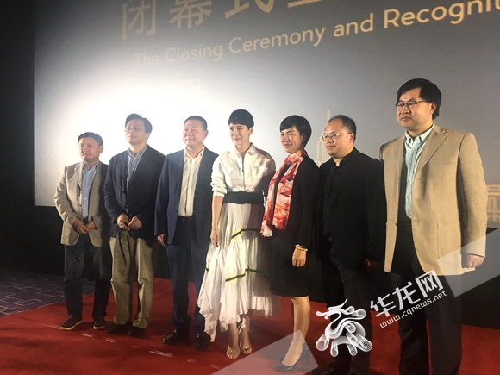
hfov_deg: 61.7
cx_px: 250
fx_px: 419
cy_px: 188
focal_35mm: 29
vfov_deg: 48.2
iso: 32
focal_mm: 4.15
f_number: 2.2
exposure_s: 1/33
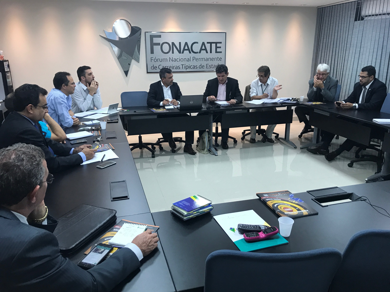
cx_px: 195
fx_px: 315
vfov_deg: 49.7
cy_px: 146
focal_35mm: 28
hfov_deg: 63.4
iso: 32
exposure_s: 1/30
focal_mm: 3.99
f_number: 1.8
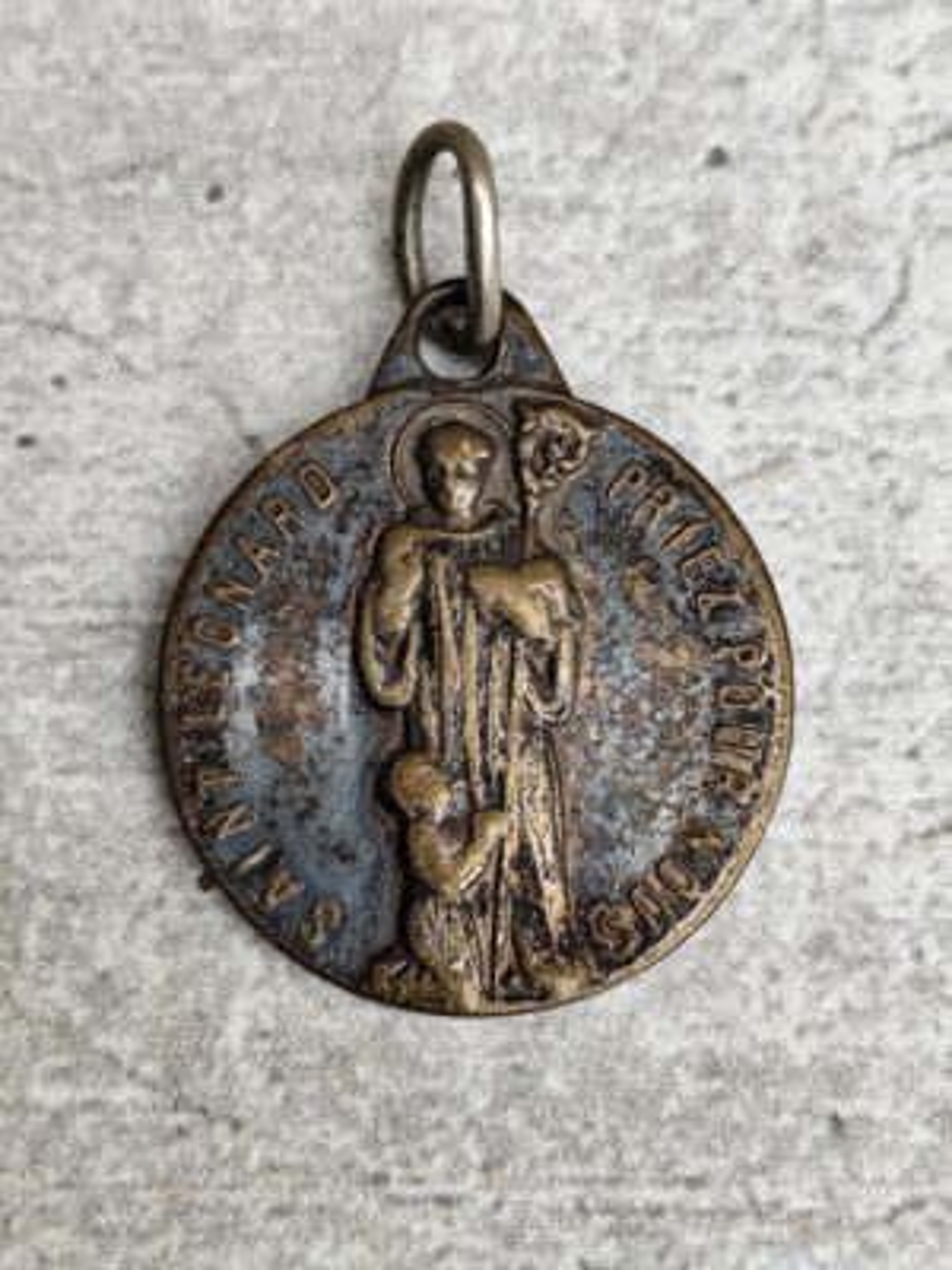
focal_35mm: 93
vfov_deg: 21.1
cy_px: 635
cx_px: 476
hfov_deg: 15.9
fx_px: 3410
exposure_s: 1/100
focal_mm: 6.19
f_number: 1.65
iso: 80
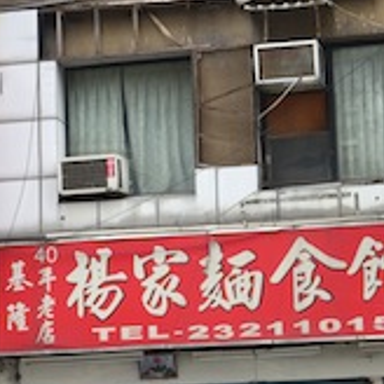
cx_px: 199
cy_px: 187
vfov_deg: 13.8
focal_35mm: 126
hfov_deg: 13.8
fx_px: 1581
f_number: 4.5
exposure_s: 1/250
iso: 320
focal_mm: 20.19
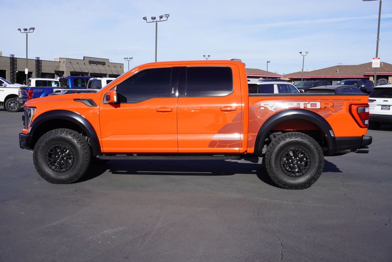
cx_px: 196
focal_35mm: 38
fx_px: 409
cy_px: 131
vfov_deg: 35.5
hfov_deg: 51.3
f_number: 11
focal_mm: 25
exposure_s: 1/160
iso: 100
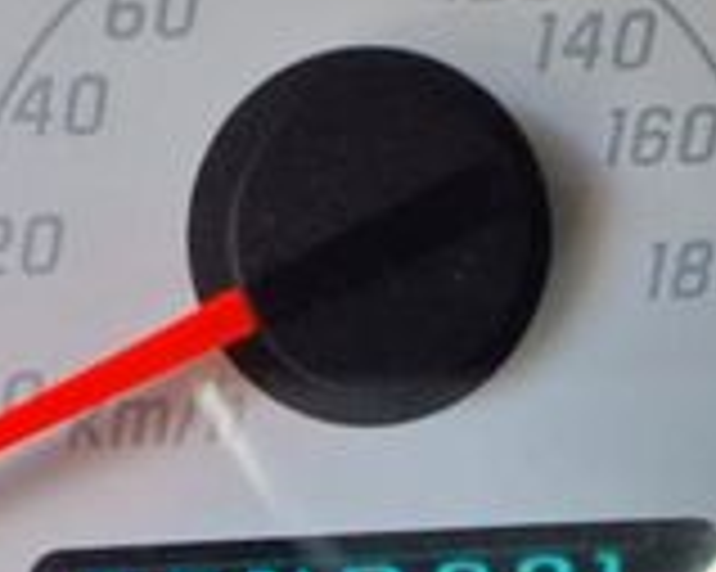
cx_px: 275
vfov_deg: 13.7
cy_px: 856
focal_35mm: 106
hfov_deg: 18.1
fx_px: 2245
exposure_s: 1/60.2
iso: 40
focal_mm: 3.58
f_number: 1.9
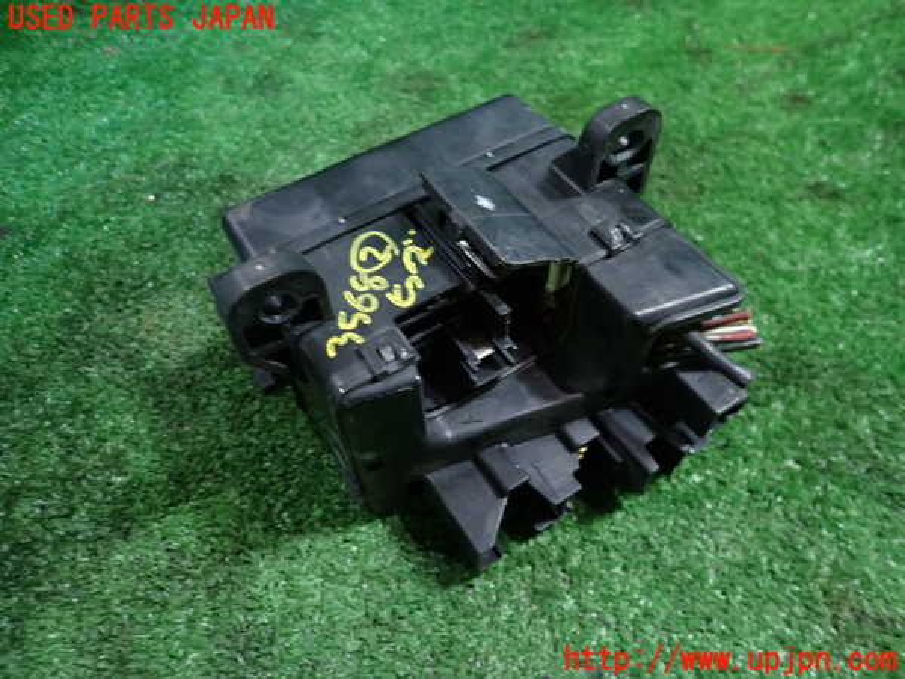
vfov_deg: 54.9
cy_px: 340
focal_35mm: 25
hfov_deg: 69.4
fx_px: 654
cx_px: 452
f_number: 2
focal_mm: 4.5
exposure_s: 1/30
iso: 250
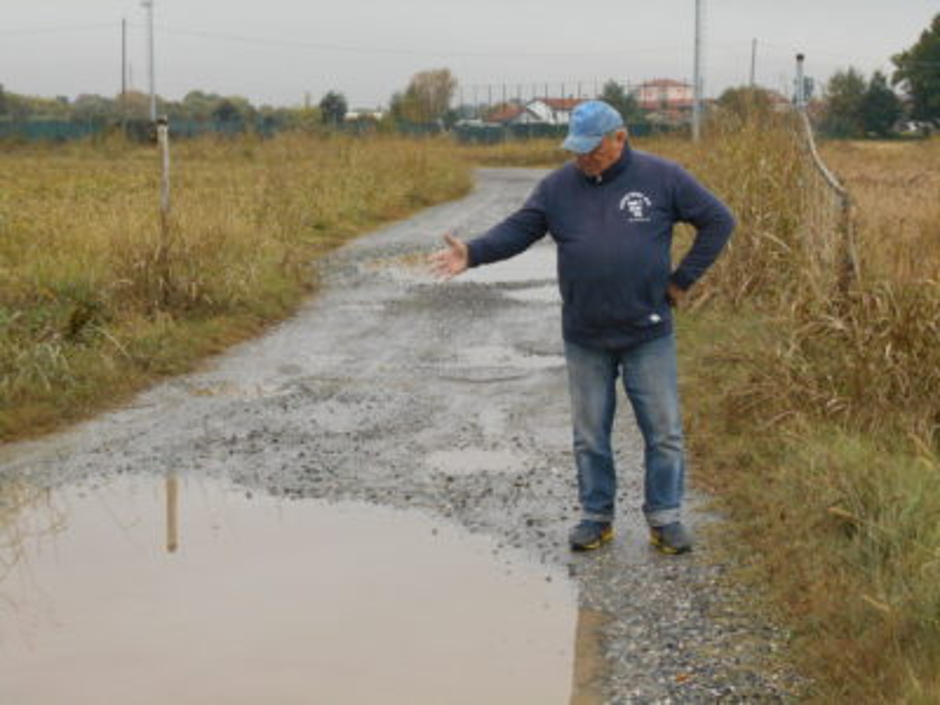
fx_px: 2064
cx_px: 470
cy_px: 352
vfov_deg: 19.4
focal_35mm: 76
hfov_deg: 25.7
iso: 280
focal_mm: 13.5
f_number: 5.8
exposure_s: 1/60
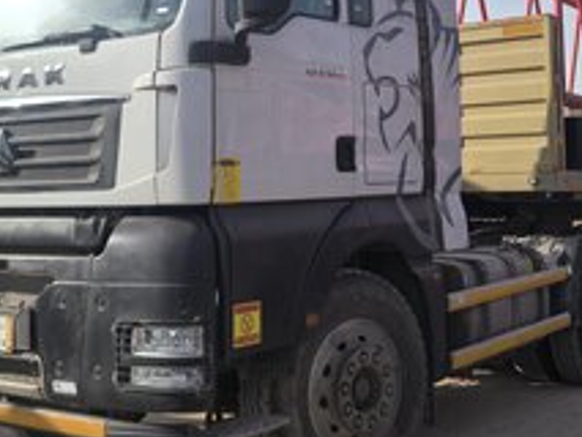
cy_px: 83
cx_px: 275
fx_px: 976
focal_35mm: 58
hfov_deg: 33.2
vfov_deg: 24.8
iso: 50
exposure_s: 1/11236
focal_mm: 5.75
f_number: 1.4
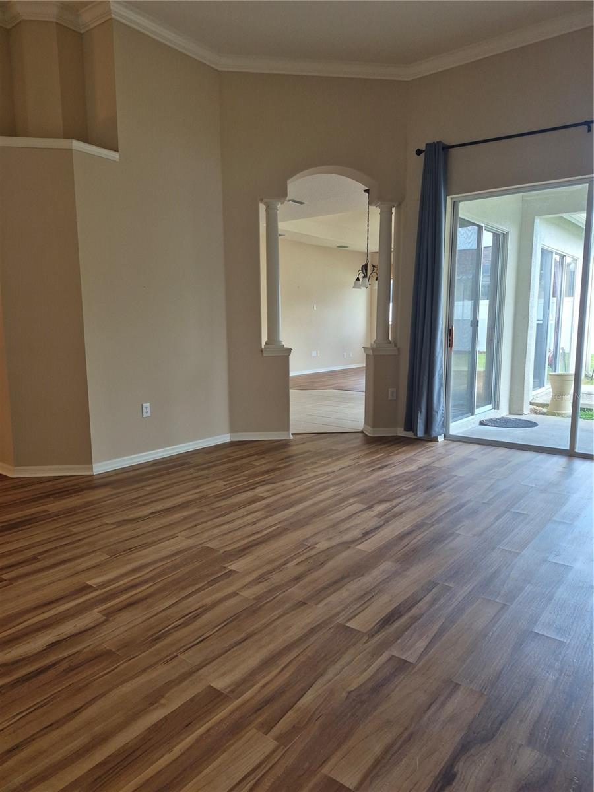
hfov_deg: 58.9
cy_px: 396
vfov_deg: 73.9
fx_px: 526
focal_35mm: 23
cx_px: 297
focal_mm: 5.4
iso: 200
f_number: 1.8
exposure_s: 1/180
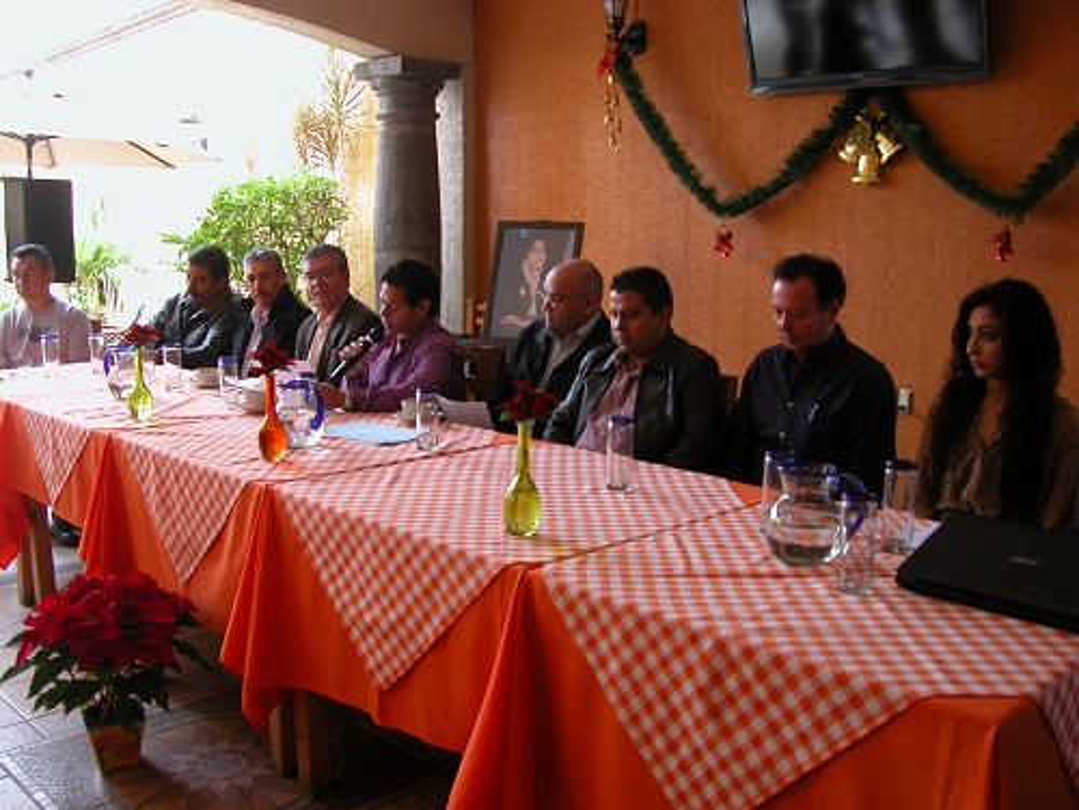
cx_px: 540
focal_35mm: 35
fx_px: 1091
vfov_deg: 40.7
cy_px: 405
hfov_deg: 52.6
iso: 100
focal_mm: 8.9
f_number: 2.8
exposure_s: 1/23
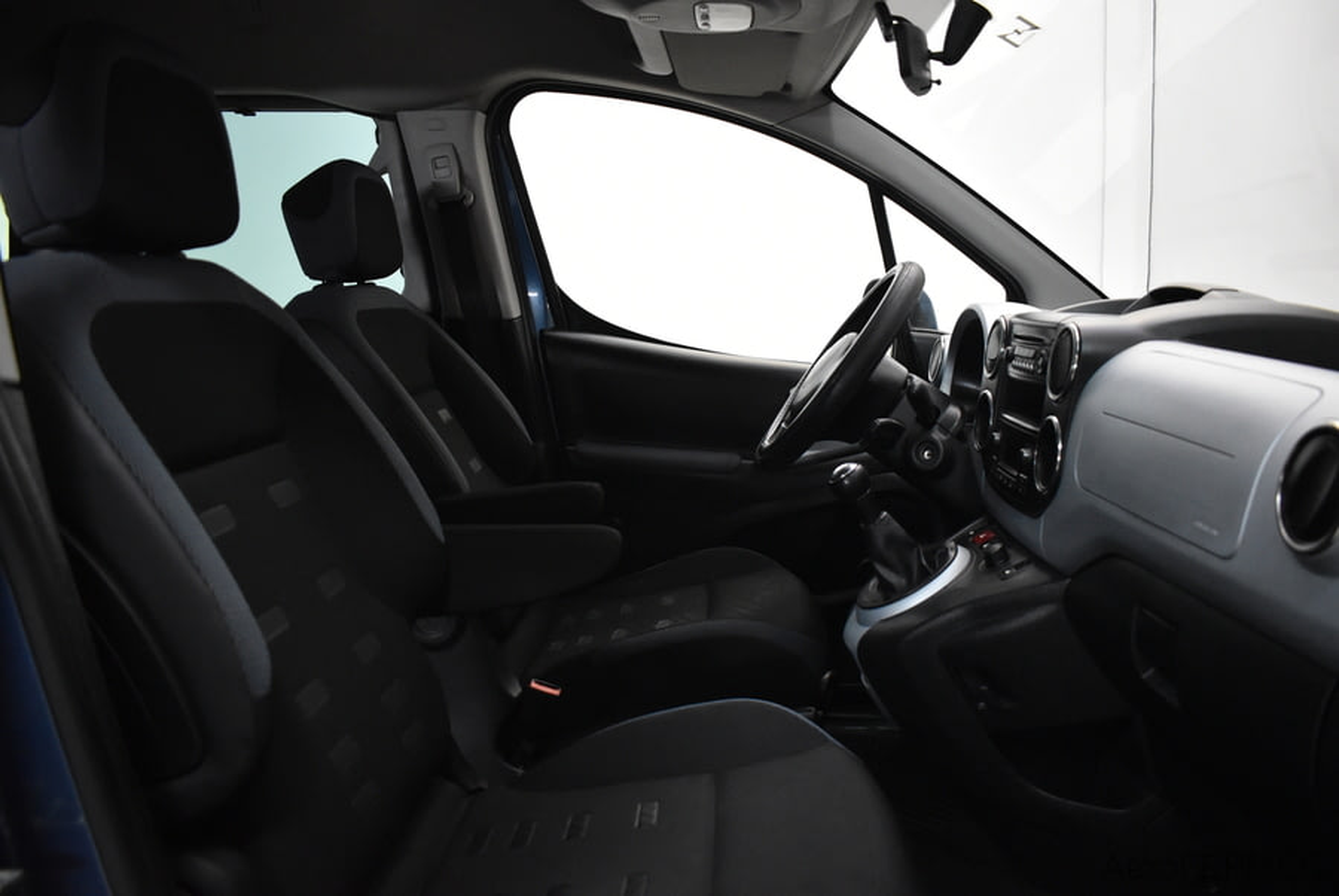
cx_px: 670
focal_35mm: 27
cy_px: 448
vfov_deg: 48.0
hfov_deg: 67.3
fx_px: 1005
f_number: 3.5
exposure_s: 1/100
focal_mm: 18
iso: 2500
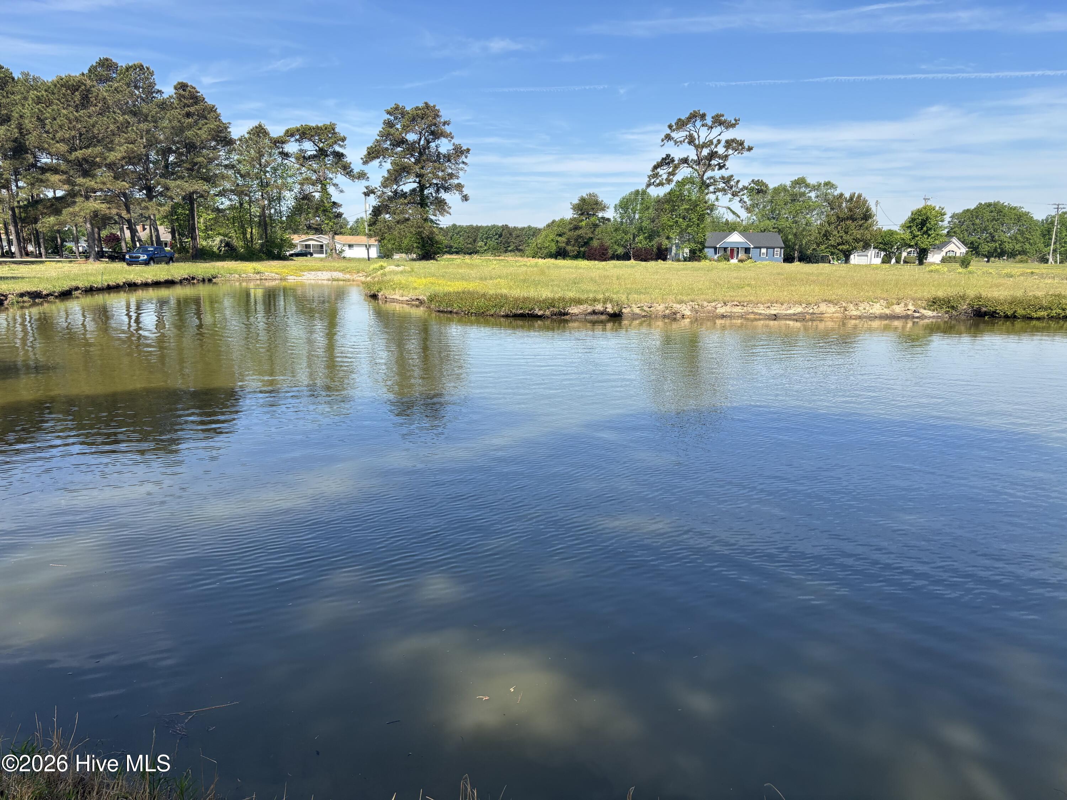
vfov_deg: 53.1
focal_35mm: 26
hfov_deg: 67.3
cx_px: 534
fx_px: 801
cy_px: 400
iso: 50
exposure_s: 1/2398
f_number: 1.6
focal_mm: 5.96
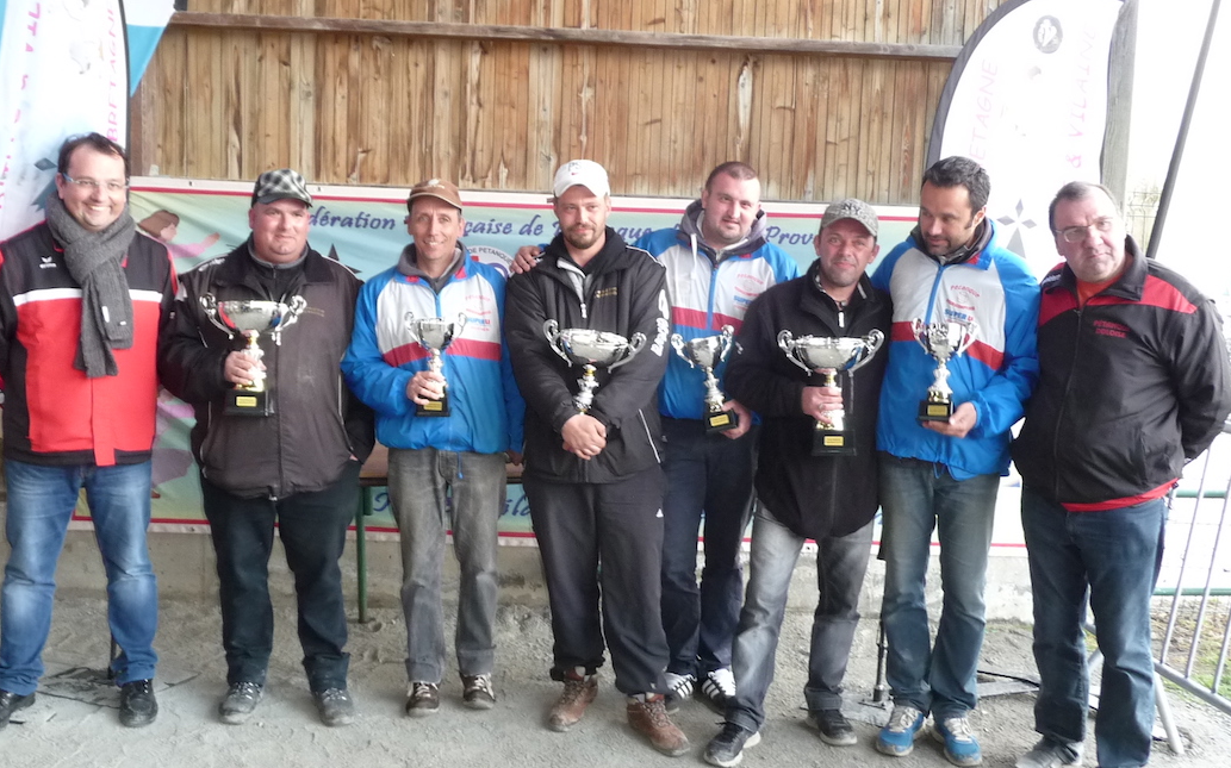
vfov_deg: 35.3
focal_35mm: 36
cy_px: 388
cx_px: 612
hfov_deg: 54.0
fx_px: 1207
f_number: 3.3
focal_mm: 4.7
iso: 250
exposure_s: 1/30
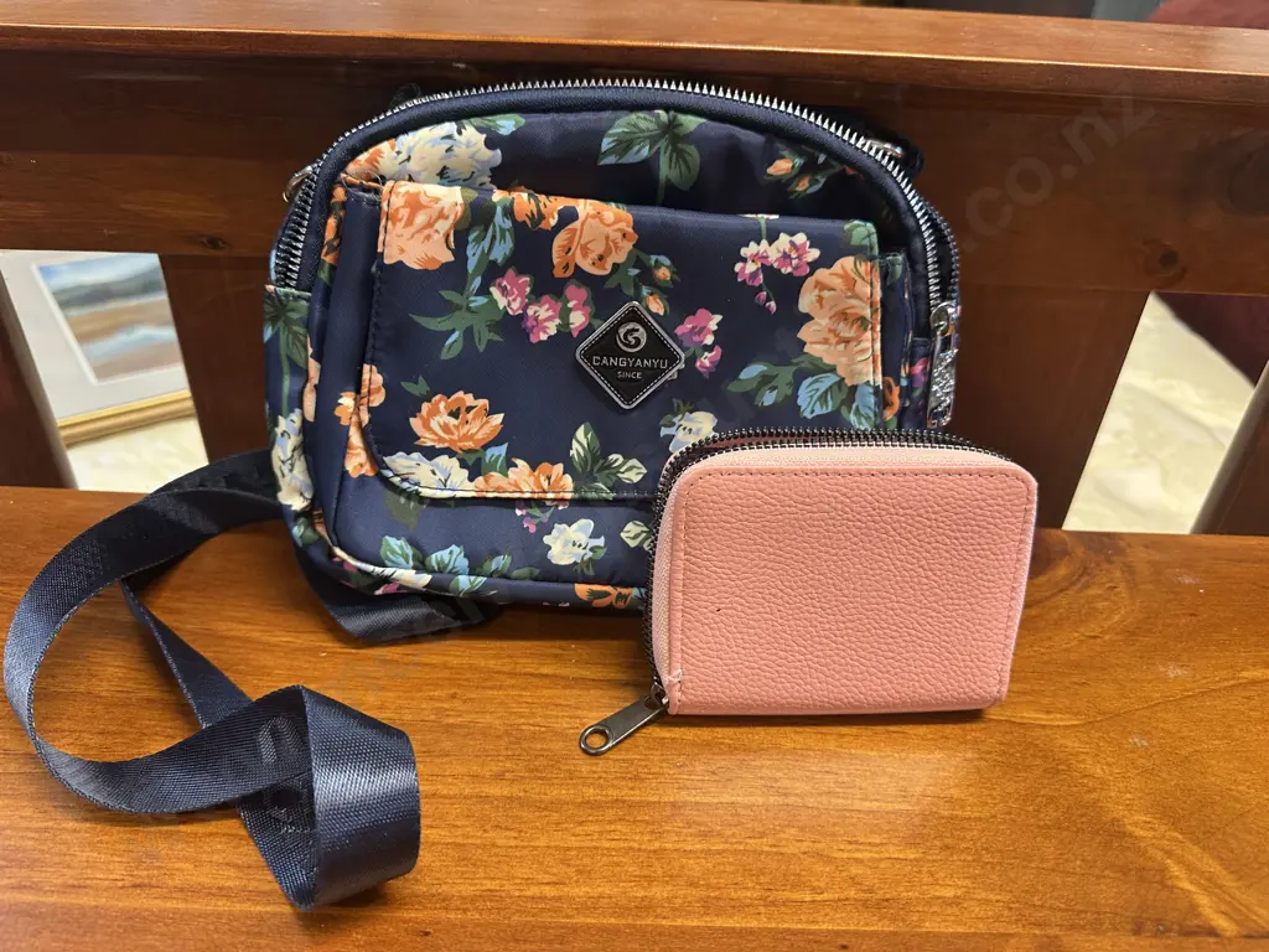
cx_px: 634
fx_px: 880
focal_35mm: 24
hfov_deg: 71.6
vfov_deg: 56.8
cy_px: 476
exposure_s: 1/50
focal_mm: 6.86
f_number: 1.78
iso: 160
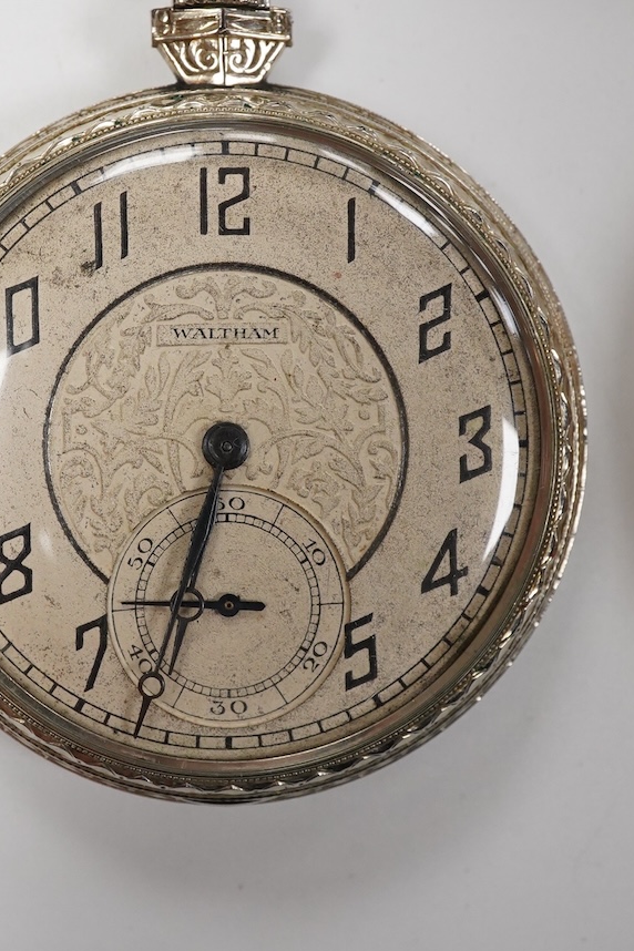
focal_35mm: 59
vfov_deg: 33.9
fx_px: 1558
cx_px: 238
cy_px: 393
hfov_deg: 22.9
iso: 2500
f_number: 16
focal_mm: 30
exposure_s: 1/100
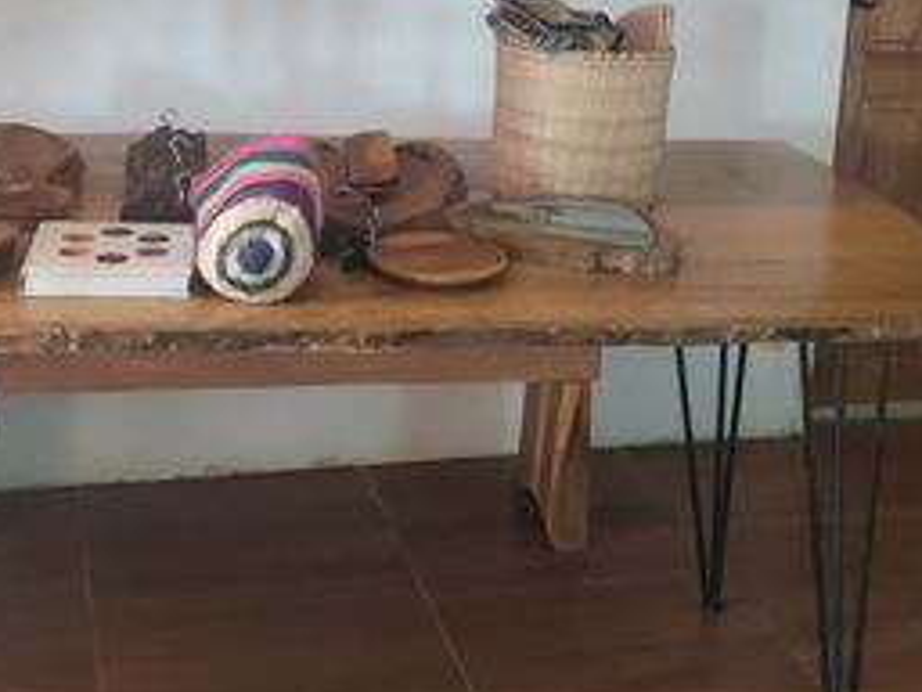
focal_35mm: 61
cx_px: 483
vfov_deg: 22.9
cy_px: -32
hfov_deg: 31.7
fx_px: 1625
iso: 3256
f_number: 1.79
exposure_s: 1/17
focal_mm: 4.74
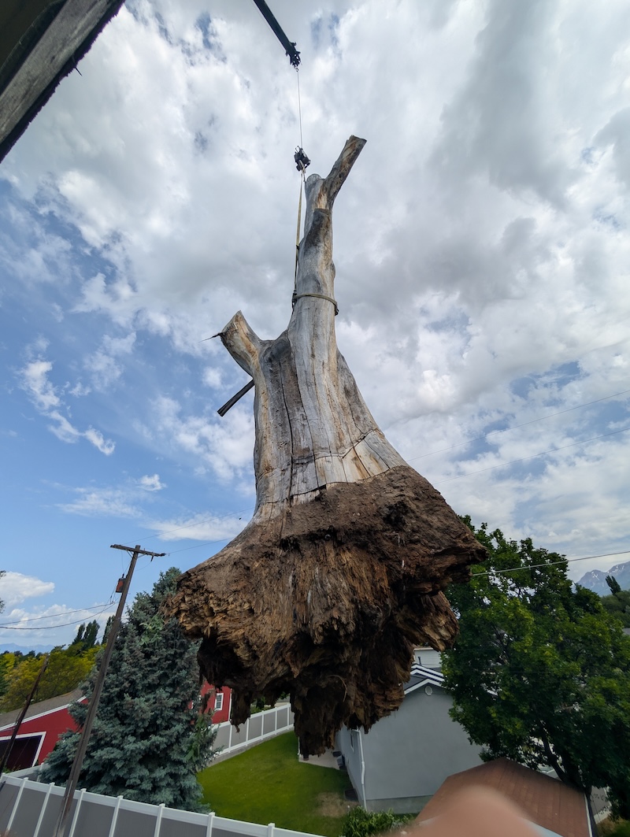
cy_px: 418
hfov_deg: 94.6
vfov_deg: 110.5
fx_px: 291
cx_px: 315
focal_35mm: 12
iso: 45
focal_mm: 2.02
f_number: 1.7
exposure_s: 1/3774
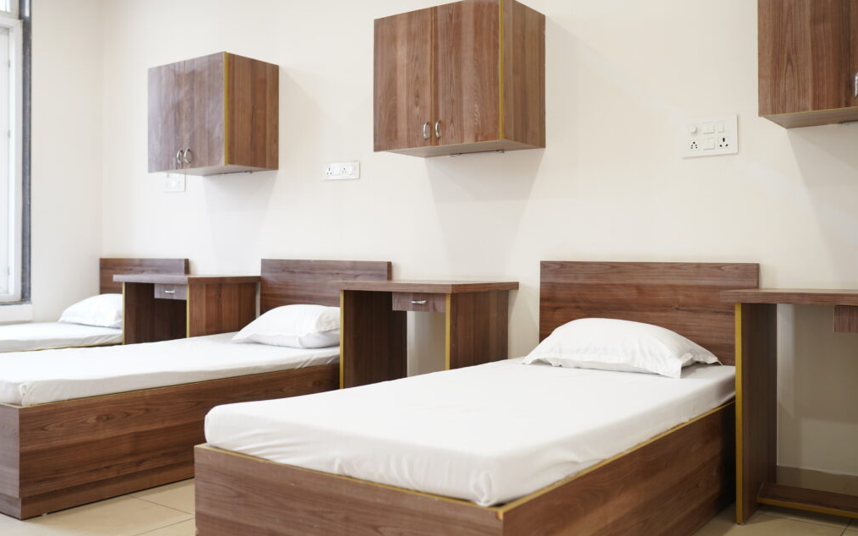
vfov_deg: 35.3
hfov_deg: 54.0
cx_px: 428
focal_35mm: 36
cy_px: 263
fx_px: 842
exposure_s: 1/125
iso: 800
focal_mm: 35
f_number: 2.5
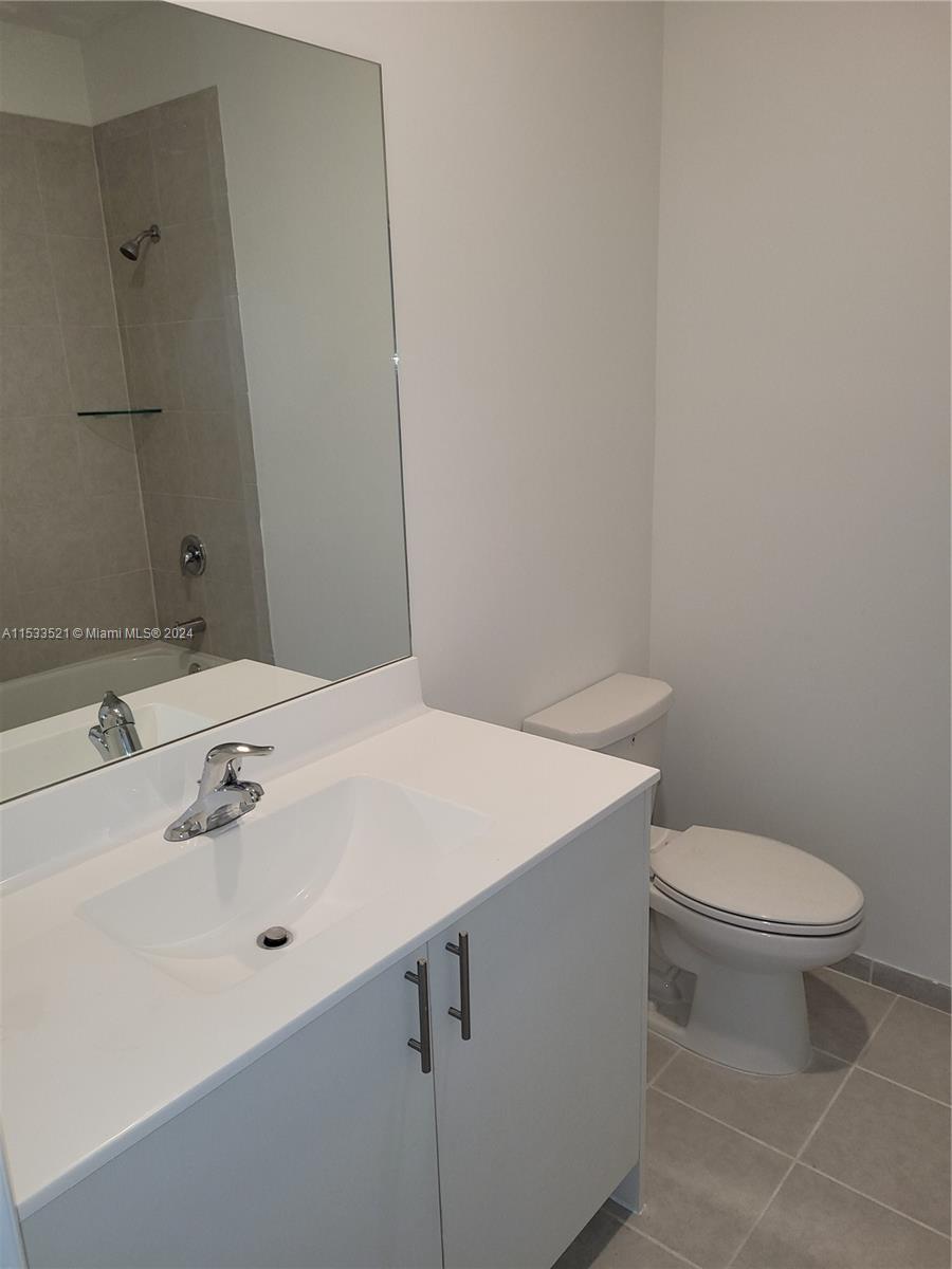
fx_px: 953
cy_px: 634
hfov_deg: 53.1
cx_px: 476
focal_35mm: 26
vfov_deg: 67.3
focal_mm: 5.4
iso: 100
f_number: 1.8
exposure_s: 1/60
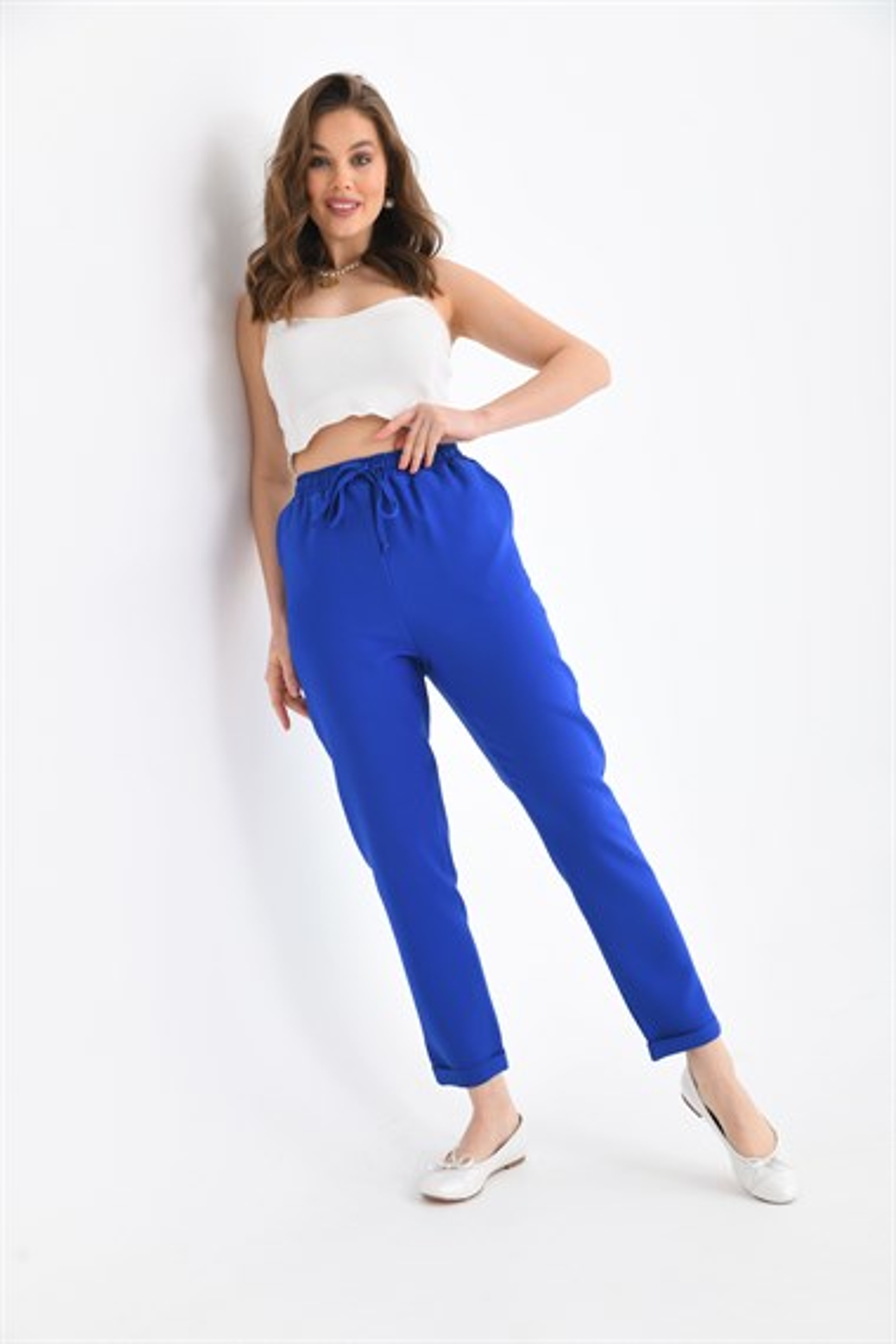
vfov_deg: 41.1
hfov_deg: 28.1
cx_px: 448
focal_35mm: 48
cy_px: 672
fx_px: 1792
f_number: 6.3
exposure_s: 1/125
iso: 160
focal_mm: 48
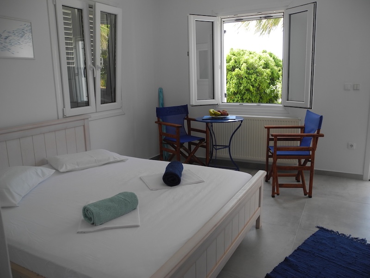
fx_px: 299
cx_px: 185
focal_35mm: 28
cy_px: 139
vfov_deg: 49.7
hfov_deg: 63.4
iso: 100
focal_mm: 6
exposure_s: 1/200
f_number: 2.8
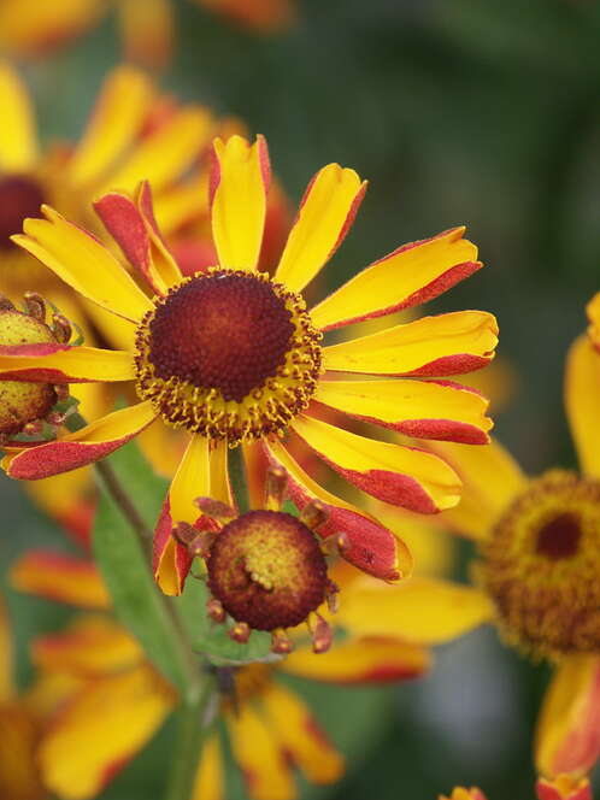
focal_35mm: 201
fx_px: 4645
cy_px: 401
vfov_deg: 9.8
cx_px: 300
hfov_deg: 7.4
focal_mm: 50.69
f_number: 3.5
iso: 100
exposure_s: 1/250
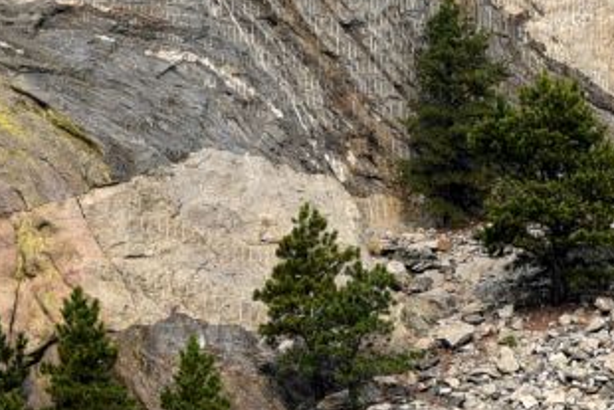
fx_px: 9692
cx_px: 578
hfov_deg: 3.6
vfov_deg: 2.4
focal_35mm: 568
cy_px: -225
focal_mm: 86
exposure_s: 1/320
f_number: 6.3
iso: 100
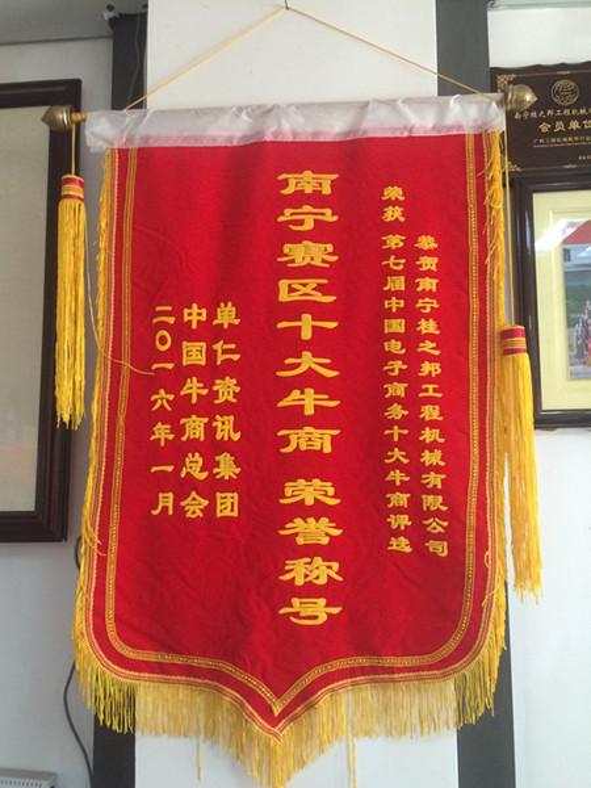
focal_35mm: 29
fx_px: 660
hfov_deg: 48.2
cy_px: 394
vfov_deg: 61.7
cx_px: 296
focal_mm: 4.15
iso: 200
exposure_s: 1/33
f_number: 2.2
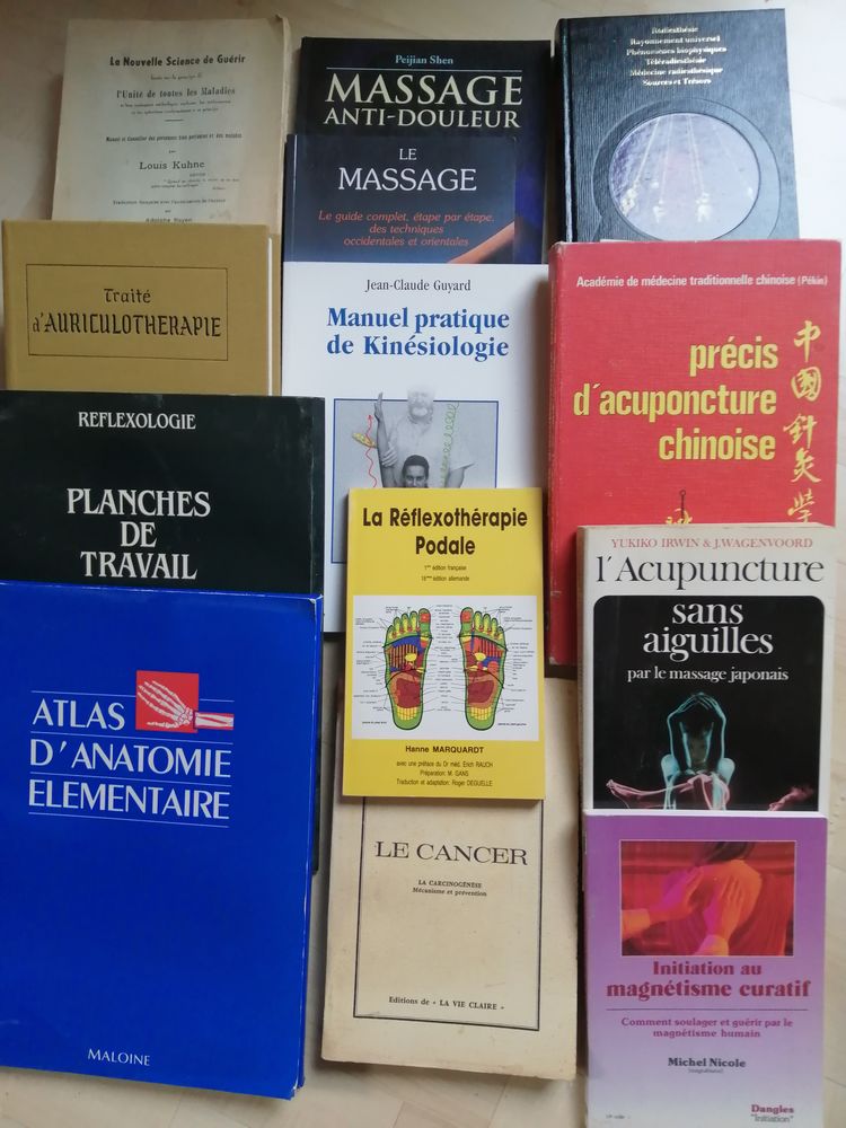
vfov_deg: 67.3
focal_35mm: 26
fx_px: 847
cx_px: 423
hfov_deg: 53.1
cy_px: 564
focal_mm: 3.6
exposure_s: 1/100
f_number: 1.8
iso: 160
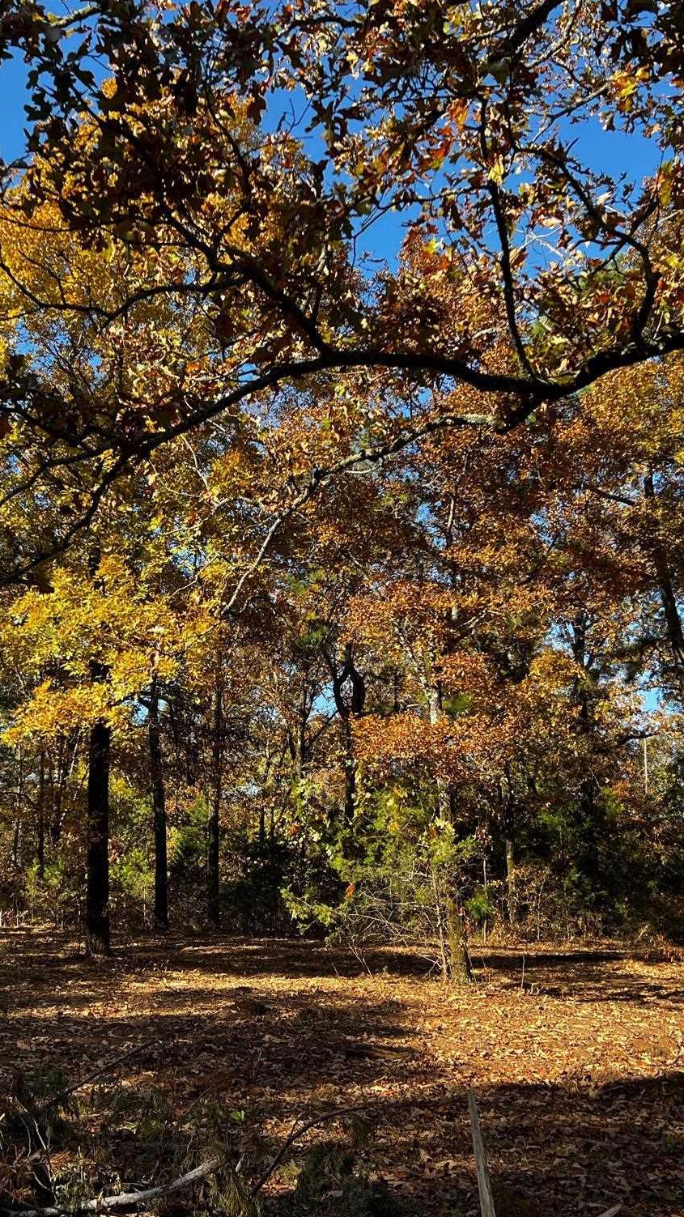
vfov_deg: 52.8
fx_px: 1226
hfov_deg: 31.0
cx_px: 232
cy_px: 610
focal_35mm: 38
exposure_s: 1/846
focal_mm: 5.7
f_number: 1.5
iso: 50
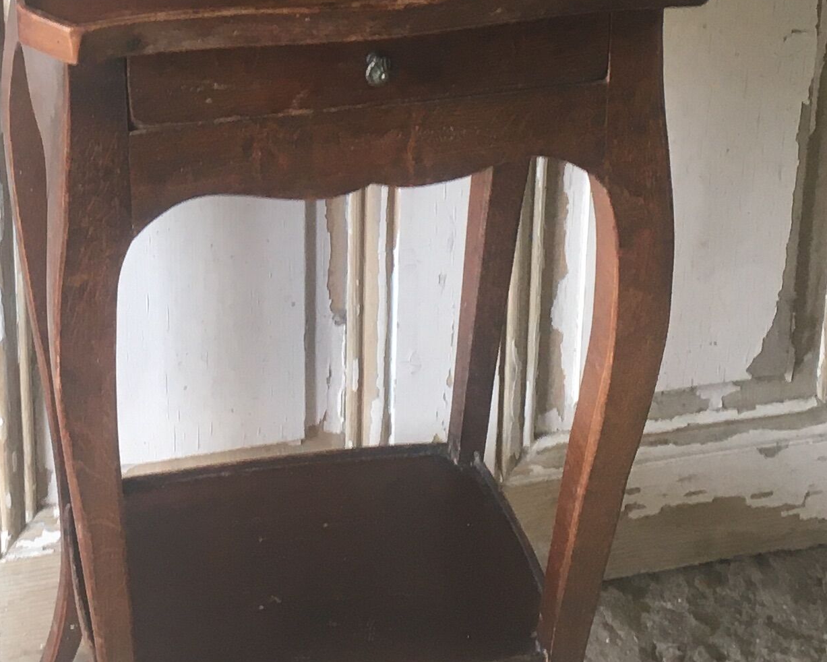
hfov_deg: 20.3
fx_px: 2277
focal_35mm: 93
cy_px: -160
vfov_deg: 15.8
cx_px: 121
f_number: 2.2
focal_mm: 4.15
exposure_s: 1/33
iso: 64
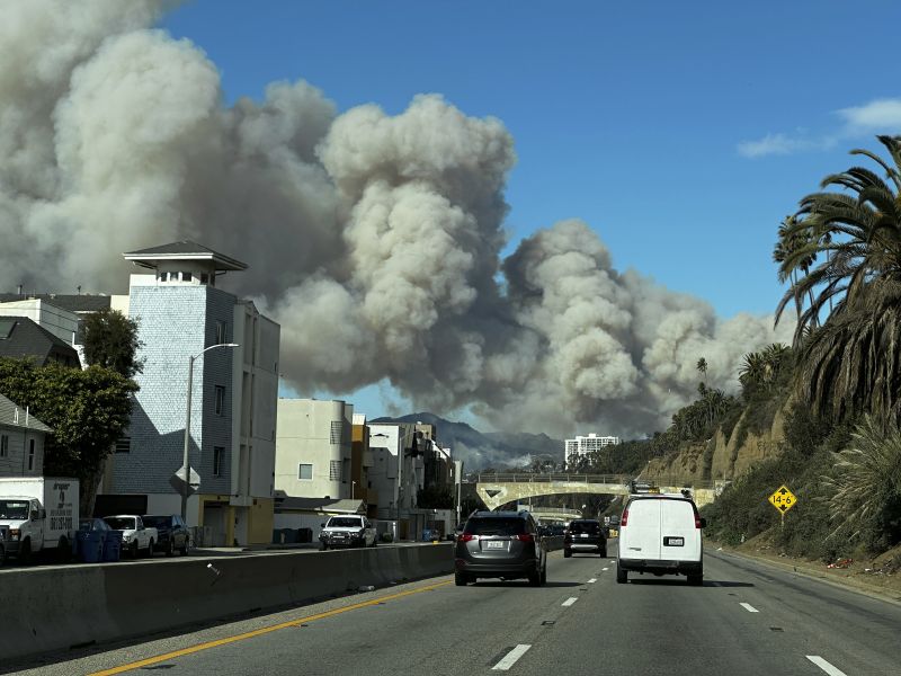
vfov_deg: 19.1
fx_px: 2004
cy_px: 338
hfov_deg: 25.3
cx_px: 450
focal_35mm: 77
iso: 32
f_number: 2.8
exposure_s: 1/723
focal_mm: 9
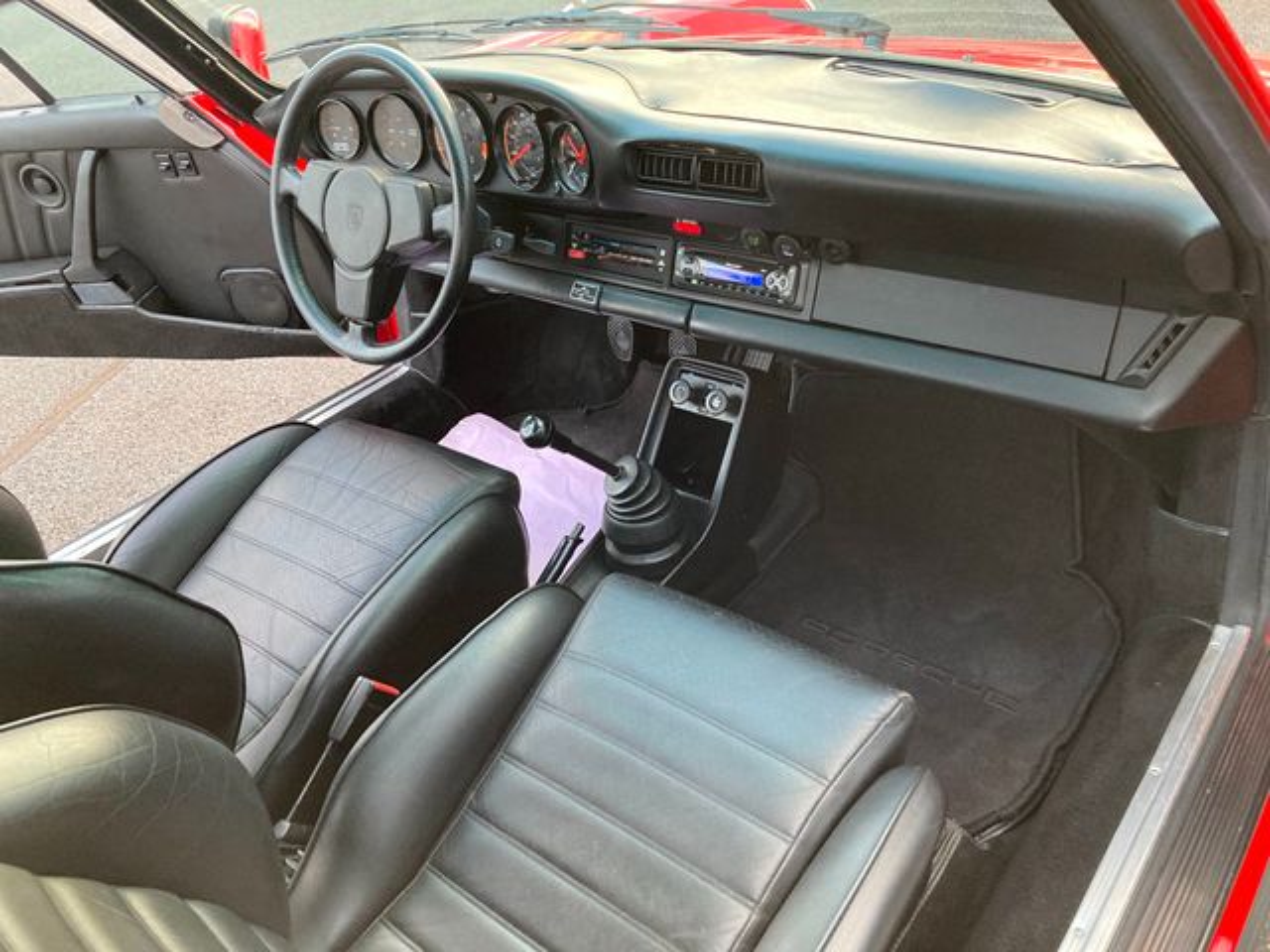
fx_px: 1027
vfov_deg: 49.7
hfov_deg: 63.4
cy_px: 476
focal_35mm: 28
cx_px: 635
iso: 200
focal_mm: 3.99
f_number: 1.8
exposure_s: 1/60
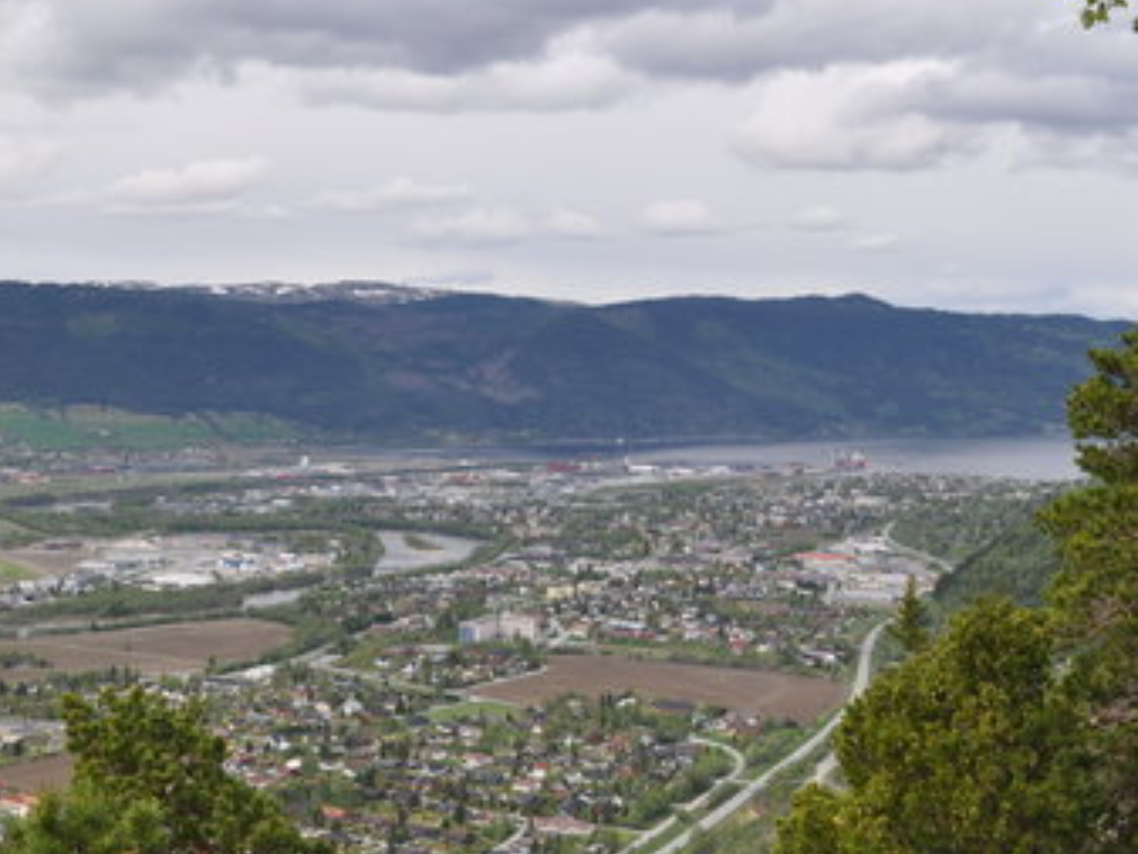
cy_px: 557
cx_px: 486
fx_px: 1973
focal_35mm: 60
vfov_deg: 24.3
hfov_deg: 32.1
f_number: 9
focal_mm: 26
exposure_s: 1/320
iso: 200
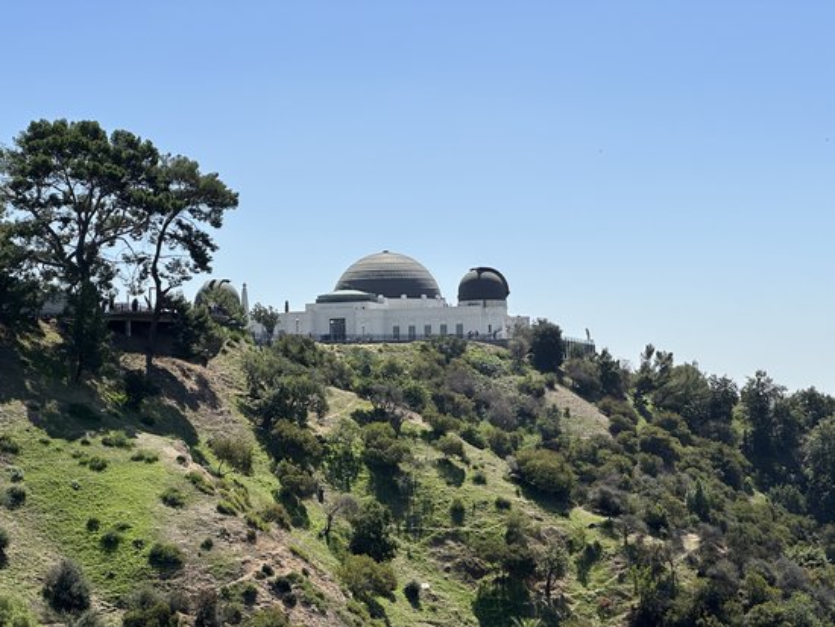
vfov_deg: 19.2
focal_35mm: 77
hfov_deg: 25.3
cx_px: 418
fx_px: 1858
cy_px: 314
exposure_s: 1/1220
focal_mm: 9
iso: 32
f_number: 2.8
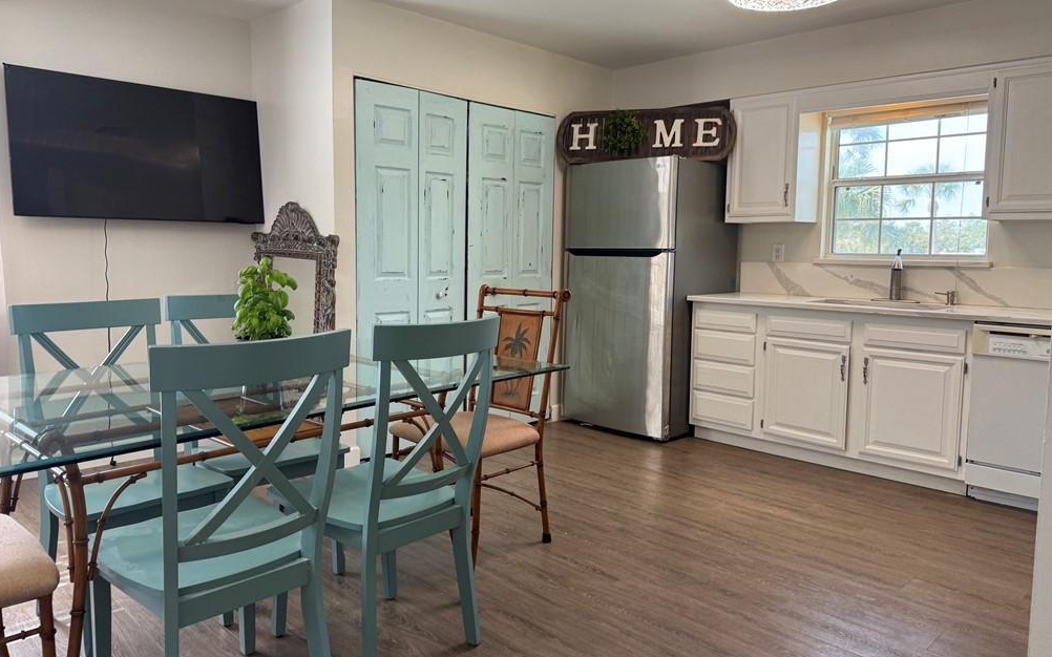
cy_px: 303
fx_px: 745
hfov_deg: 70.4
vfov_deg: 47.5
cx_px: 525
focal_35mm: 26
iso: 100
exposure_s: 1/121
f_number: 1.78
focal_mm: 6.76
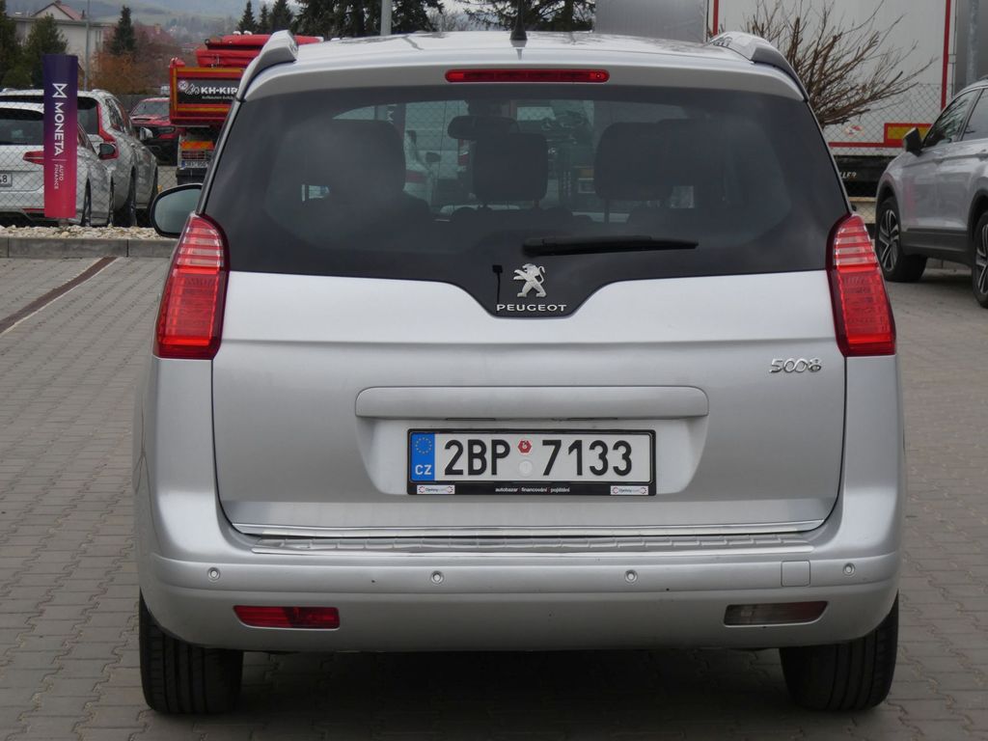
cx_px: 494
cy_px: 370
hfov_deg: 22.5
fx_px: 2483
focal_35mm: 87
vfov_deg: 17.0
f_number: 5
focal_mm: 15.6
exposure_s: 1/160
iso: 80
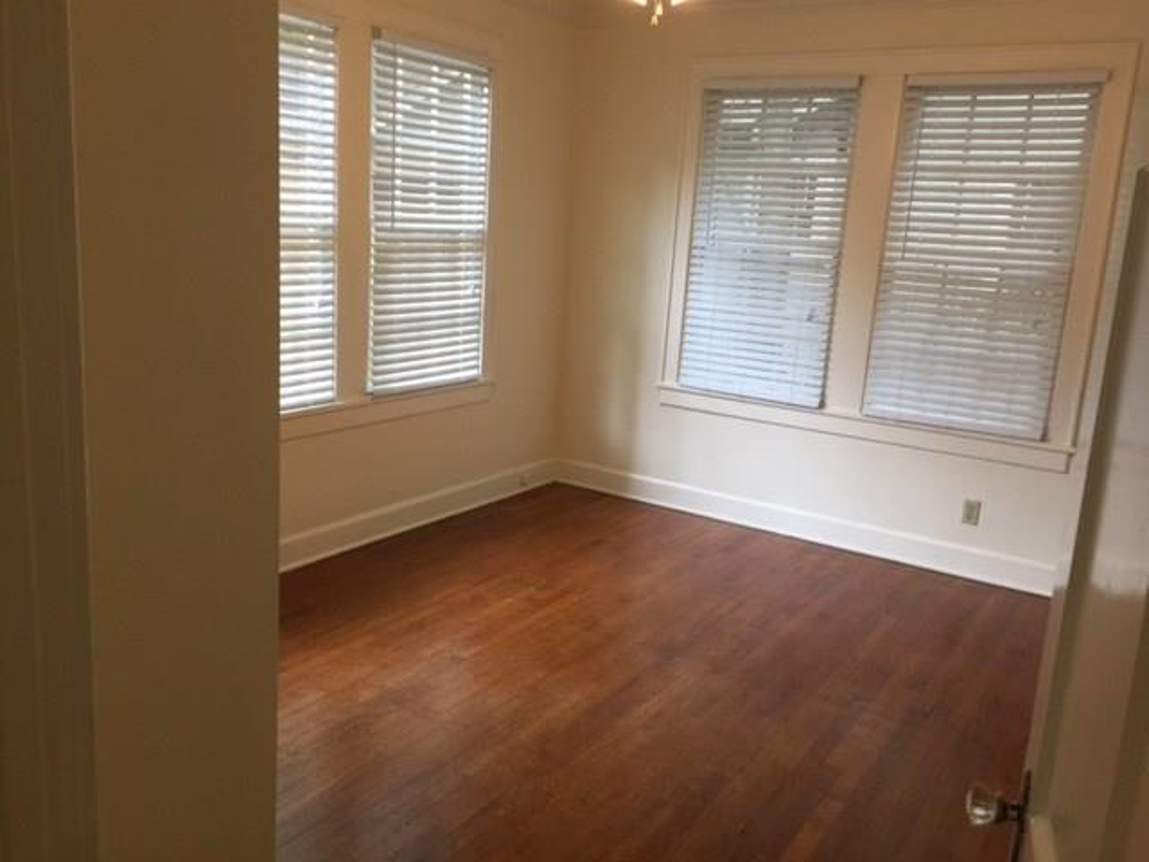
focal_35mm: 29
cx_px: 574
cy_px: 431
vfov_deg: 48.2
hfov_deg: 61.7
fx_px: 963
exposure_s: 1/30
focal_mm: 4.15
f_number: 2.2
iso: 40
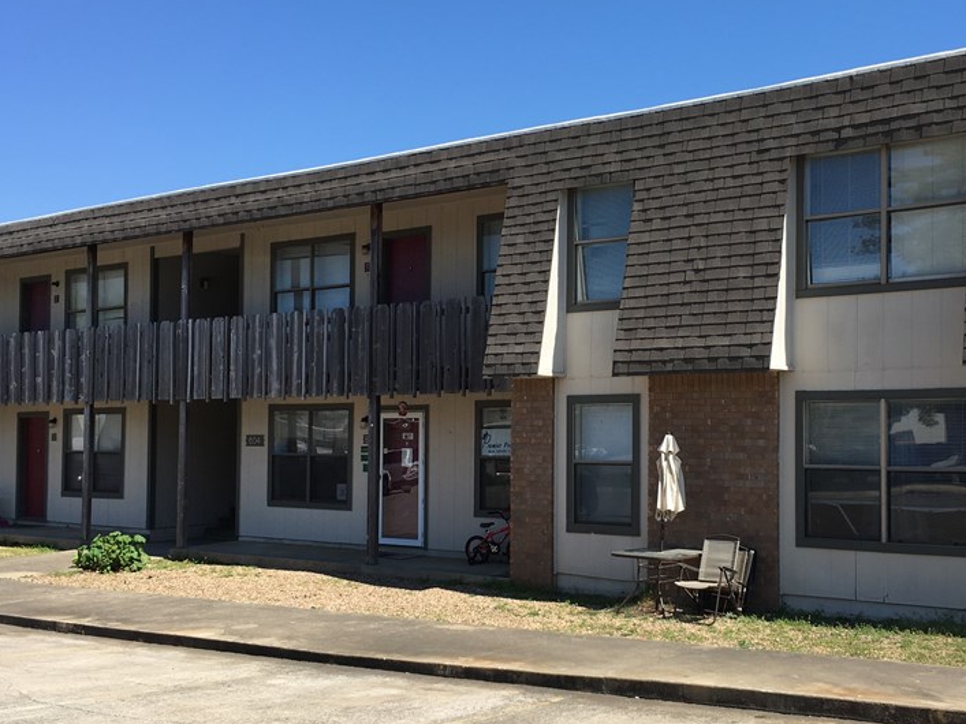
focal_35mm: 42
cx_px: 570
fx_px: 1172
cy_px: 400
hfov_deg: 44.6
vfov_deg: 34.3
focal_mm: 4.15
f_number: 2.2
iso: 25
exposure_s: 1/1083
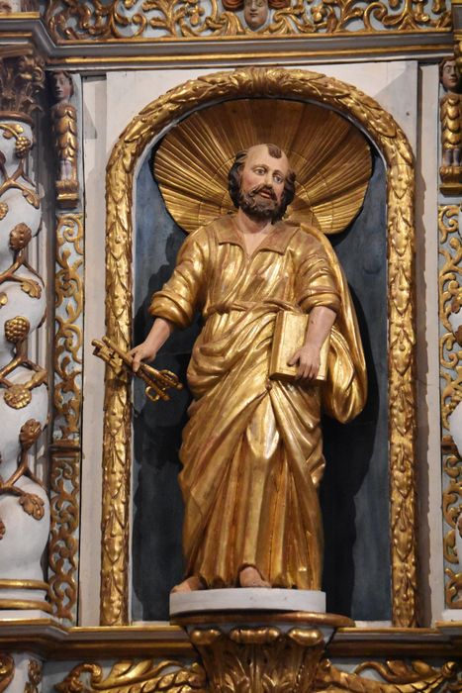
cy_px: 346
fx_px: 2597
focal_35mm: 135
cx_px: 231
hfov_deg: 10.2
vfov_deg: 15.2
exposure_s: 1/125
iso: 9000
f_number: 4.5
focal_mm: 90
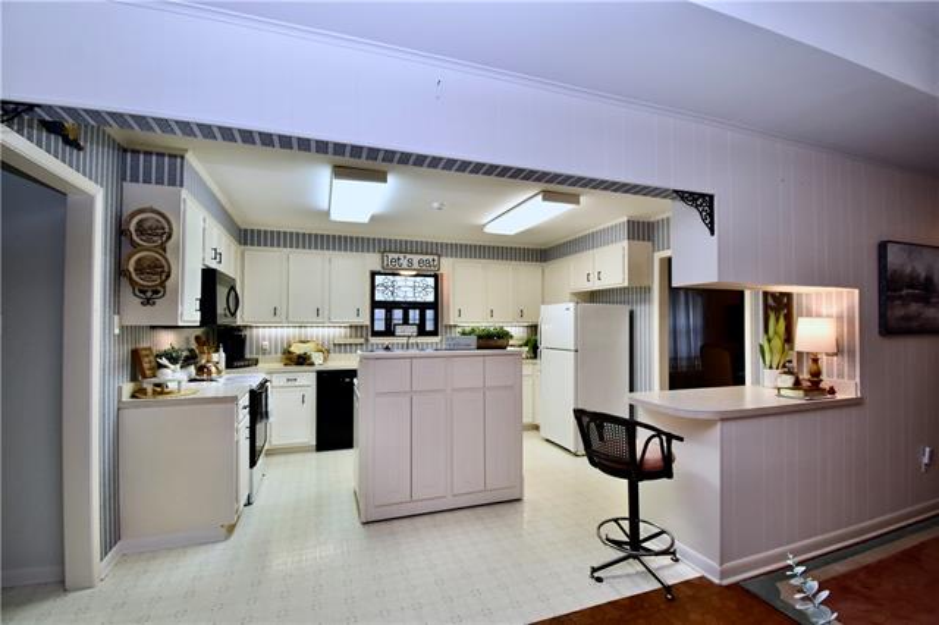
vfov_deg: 77.3
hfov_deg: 100.4
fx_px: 391
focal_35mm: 15
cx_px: 470
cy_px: 312
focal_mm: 10
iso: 800
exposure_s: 1/125
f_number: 5.6
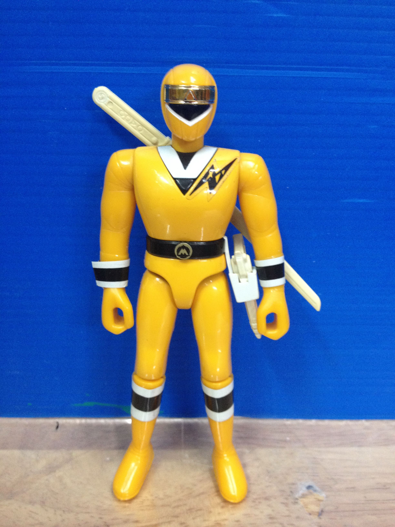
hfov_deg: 40.7
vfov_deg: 52.6
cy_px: 264
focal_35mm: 35
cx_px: 198
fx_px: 533
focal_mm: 4.28
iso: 200
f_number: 2.4
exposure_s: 1/20
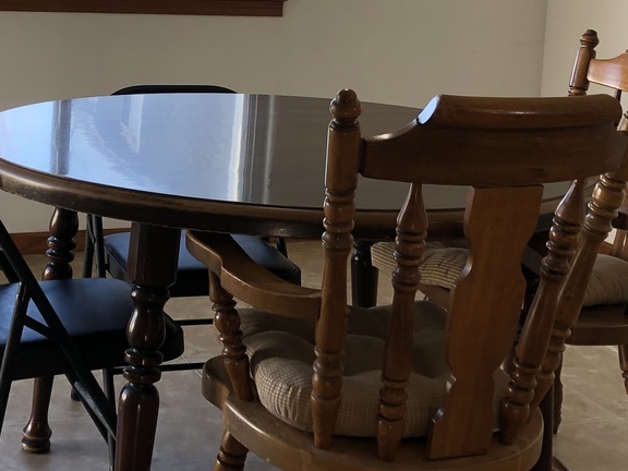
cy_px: 61
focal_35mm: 70
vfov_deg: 20.6
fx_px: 1270
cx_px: 196
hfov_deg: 27.6
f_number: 1.8
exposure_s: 1/120
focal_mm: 3.99
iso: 50
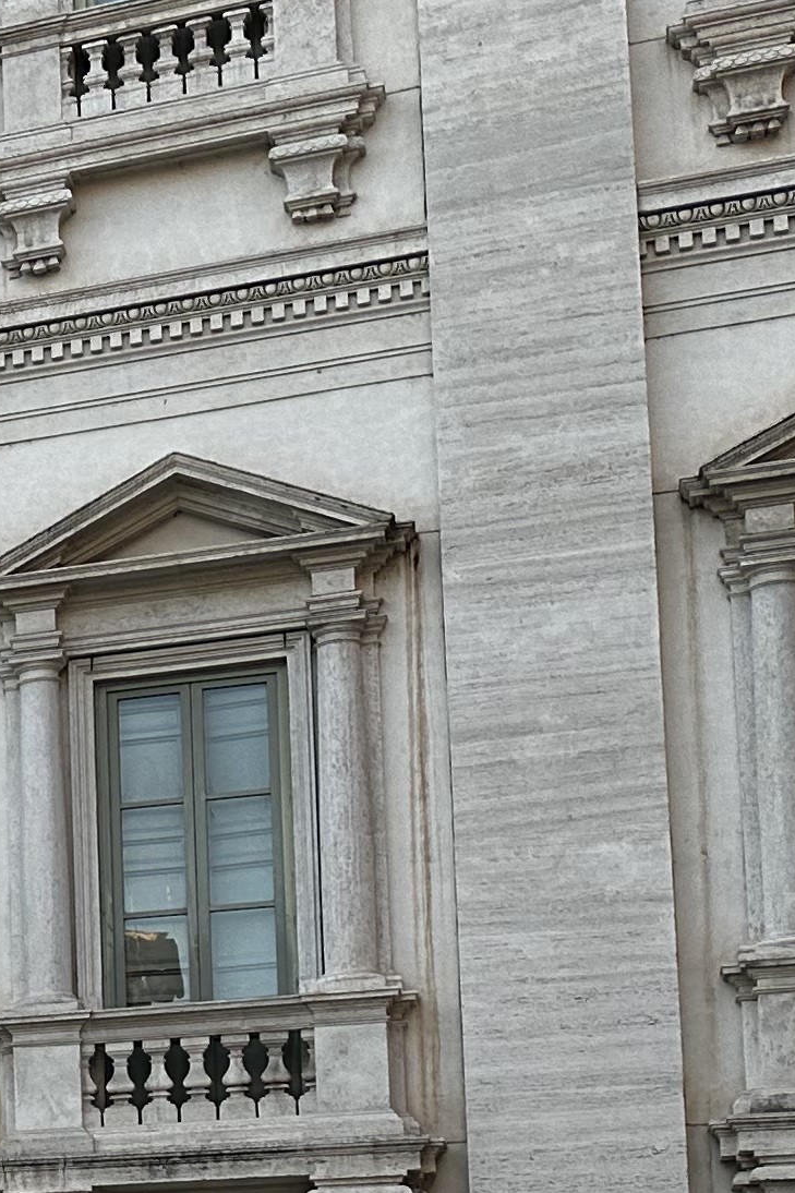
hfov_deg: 11.4
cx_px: -1306
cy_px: 1239
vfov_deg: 21.3
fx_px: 3048
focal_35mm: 92
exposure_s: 1/404
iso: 80
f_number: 1.78
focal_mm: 6.86
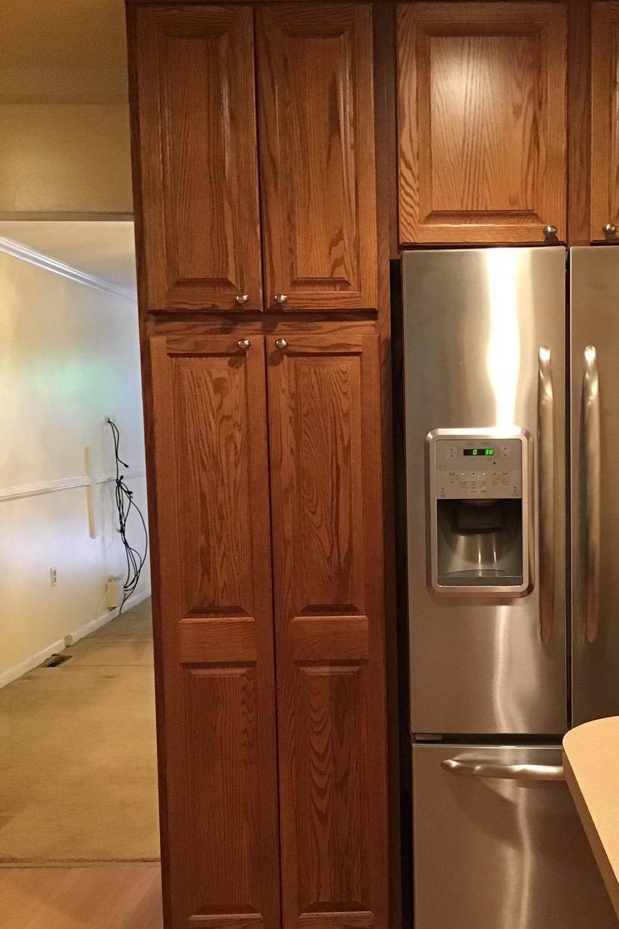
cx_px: 441
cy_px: 541
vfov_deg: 47.2
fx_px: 1058
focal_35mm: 41
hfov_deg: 32.2
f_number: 2.4
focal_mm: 3.3
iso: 200
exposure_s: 1/15
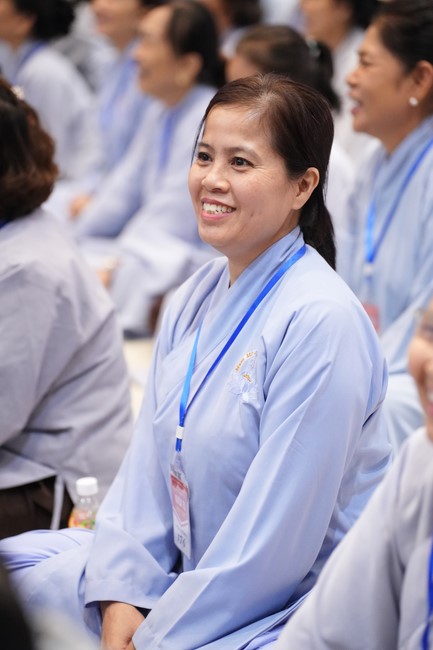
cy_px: 325
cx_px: 216
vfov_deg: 19.1
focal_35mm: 107
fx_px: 1931
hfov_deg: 12.8
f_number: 2.8
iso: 6400
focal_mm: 107
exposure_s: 1/320
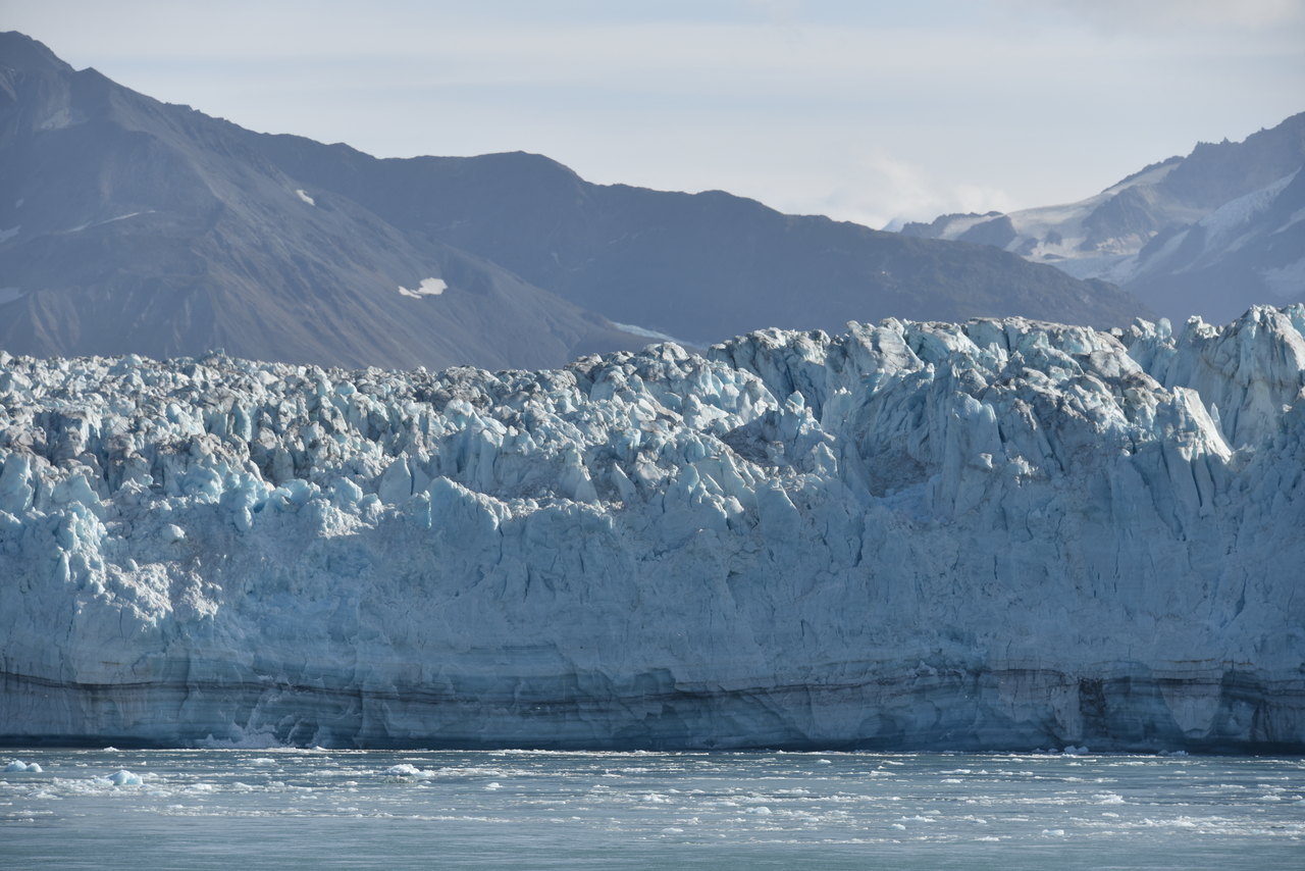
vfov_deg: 7.6
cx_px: 652
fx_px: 6526
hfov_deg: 11.4
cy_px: 436
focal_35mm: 180
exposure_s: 1/400
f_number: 8
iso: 100
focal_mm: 180
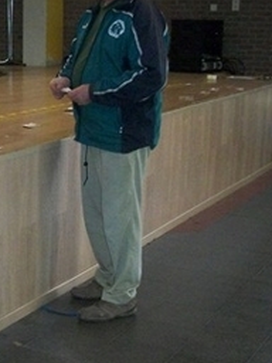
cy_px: 189
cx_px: -62
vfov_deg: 26.0
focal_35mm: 75
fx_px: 786
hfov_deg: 18.5
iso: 400
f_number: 2.9
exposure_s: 1/125
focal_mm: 5.7
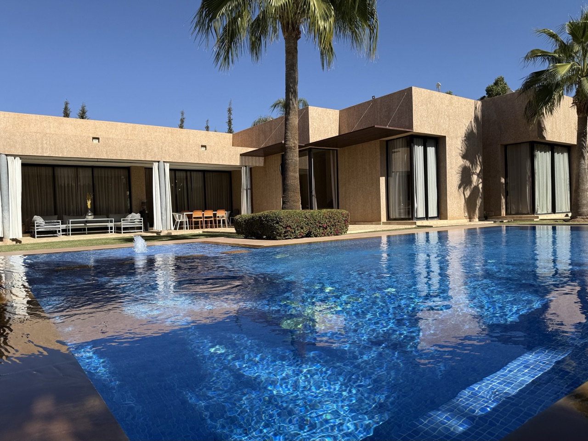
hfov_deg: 71.6
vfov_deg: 56.8
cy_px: 220
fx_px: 408
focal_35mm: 24
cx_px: 294
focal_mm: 6.76
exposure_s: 1/5319
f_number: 1.78
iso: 80
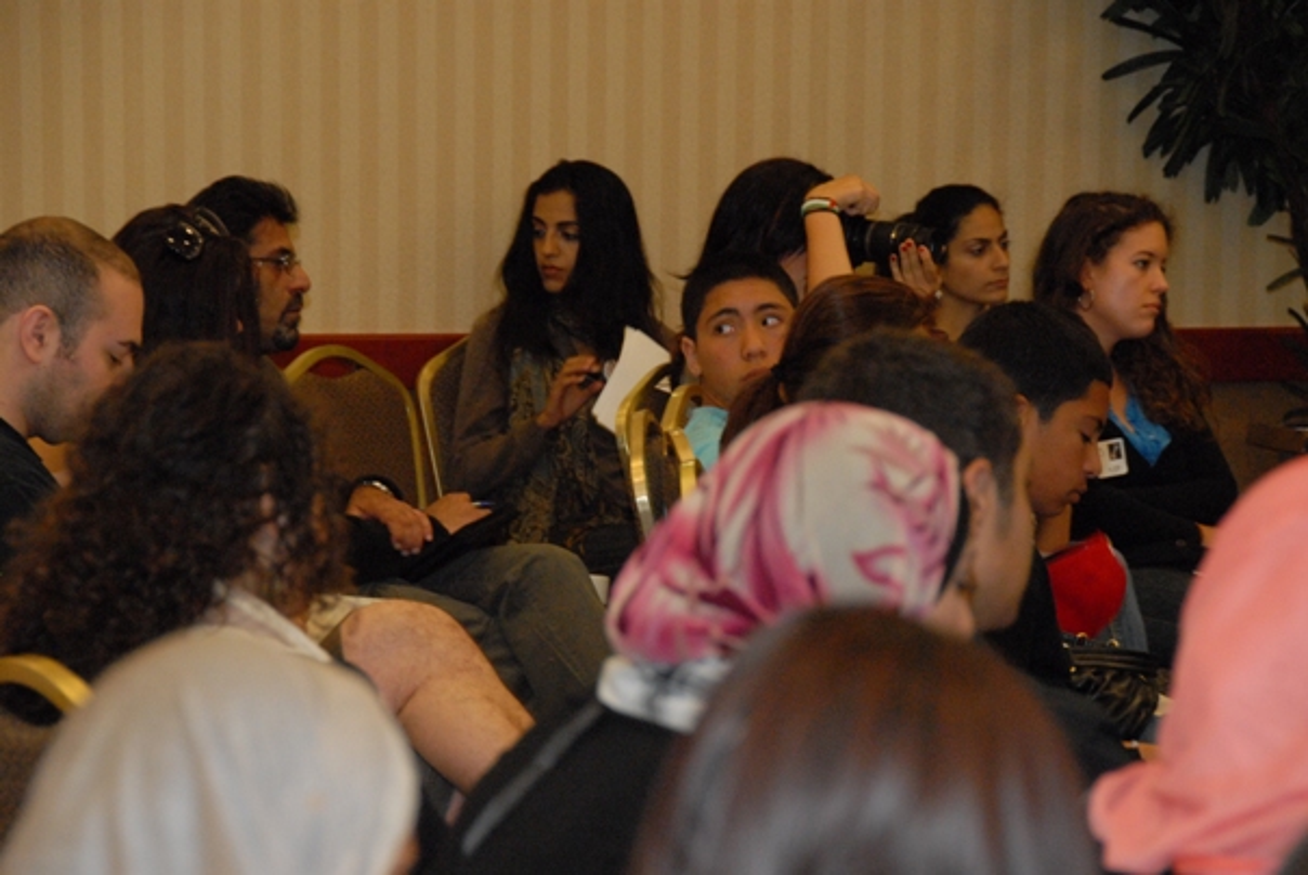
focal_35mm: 180
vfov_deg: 7.6
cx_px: 654
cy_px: 438
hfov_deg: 11.4
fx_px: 6546
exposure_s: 1/60
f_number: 8
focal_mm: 120
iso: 1250
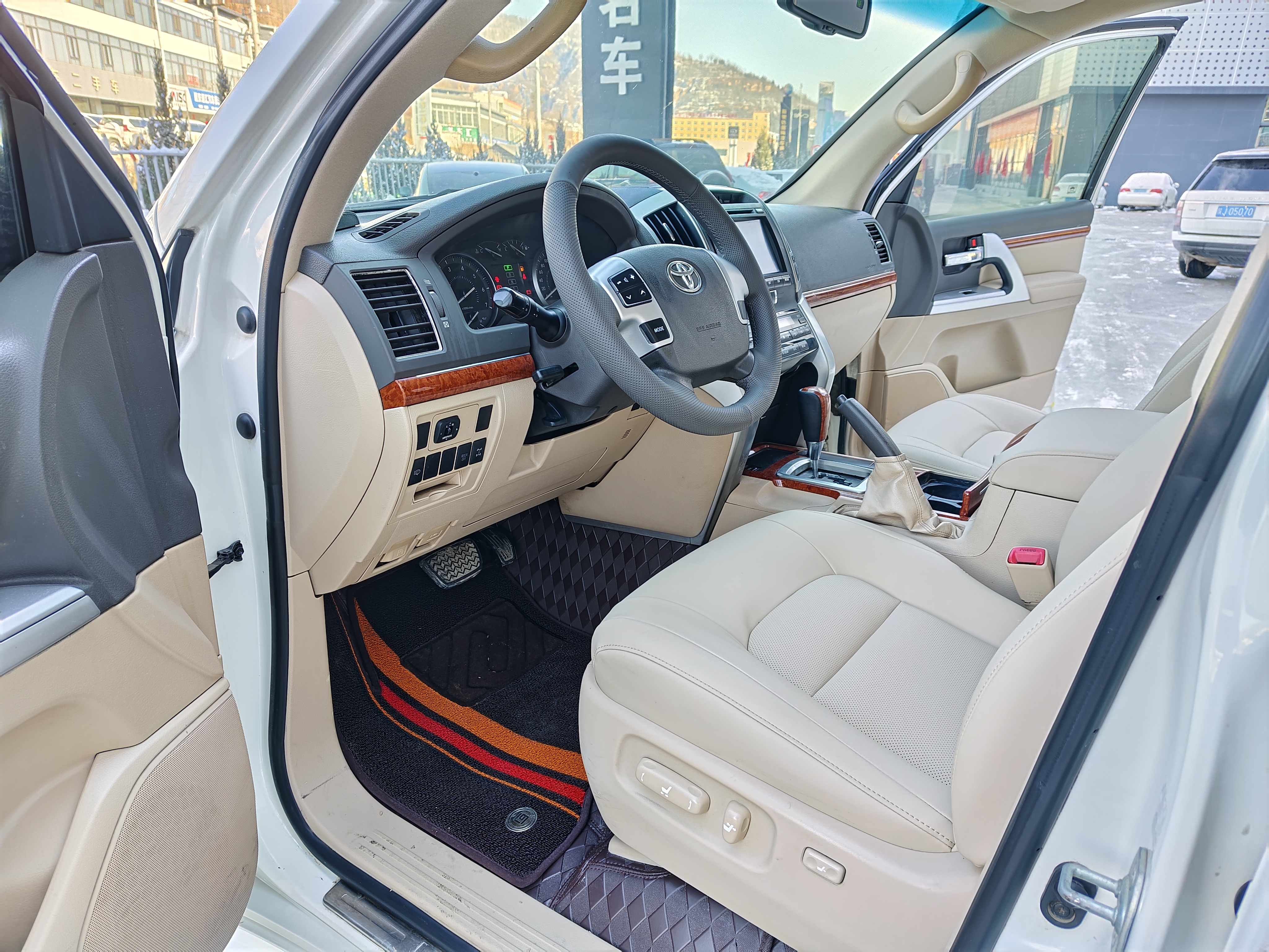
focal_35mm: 23
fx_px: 843
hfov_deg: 73.9
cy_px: 476
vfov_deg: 58.9
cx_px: 634
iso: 71
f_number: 1.88
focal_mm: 5.56
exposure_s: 1/21.2
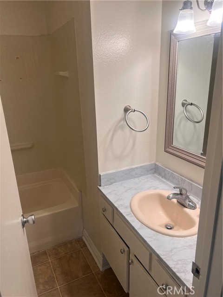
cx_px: 112
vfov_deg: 67.3
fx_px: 223
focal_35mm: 26
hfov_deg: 53.1
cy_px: 148
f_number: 1.5
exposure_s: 1/120
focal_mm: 5.7
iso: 32
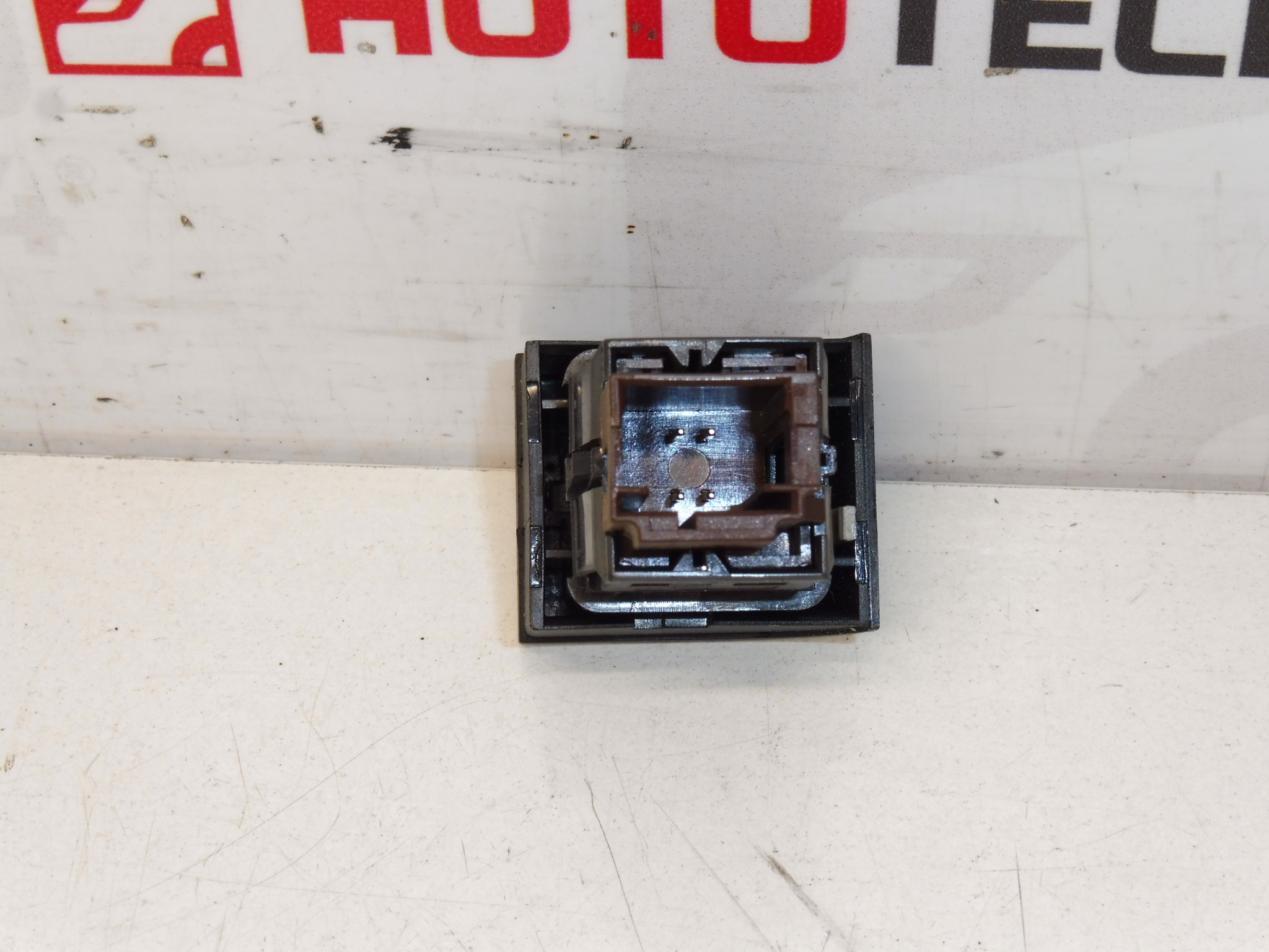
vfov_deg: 21.0
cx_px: 634
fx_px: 2566
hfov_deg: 27.8
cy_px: 476
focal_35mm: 70
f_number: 5.6
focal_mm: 12.5
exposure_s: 1/100
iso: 200
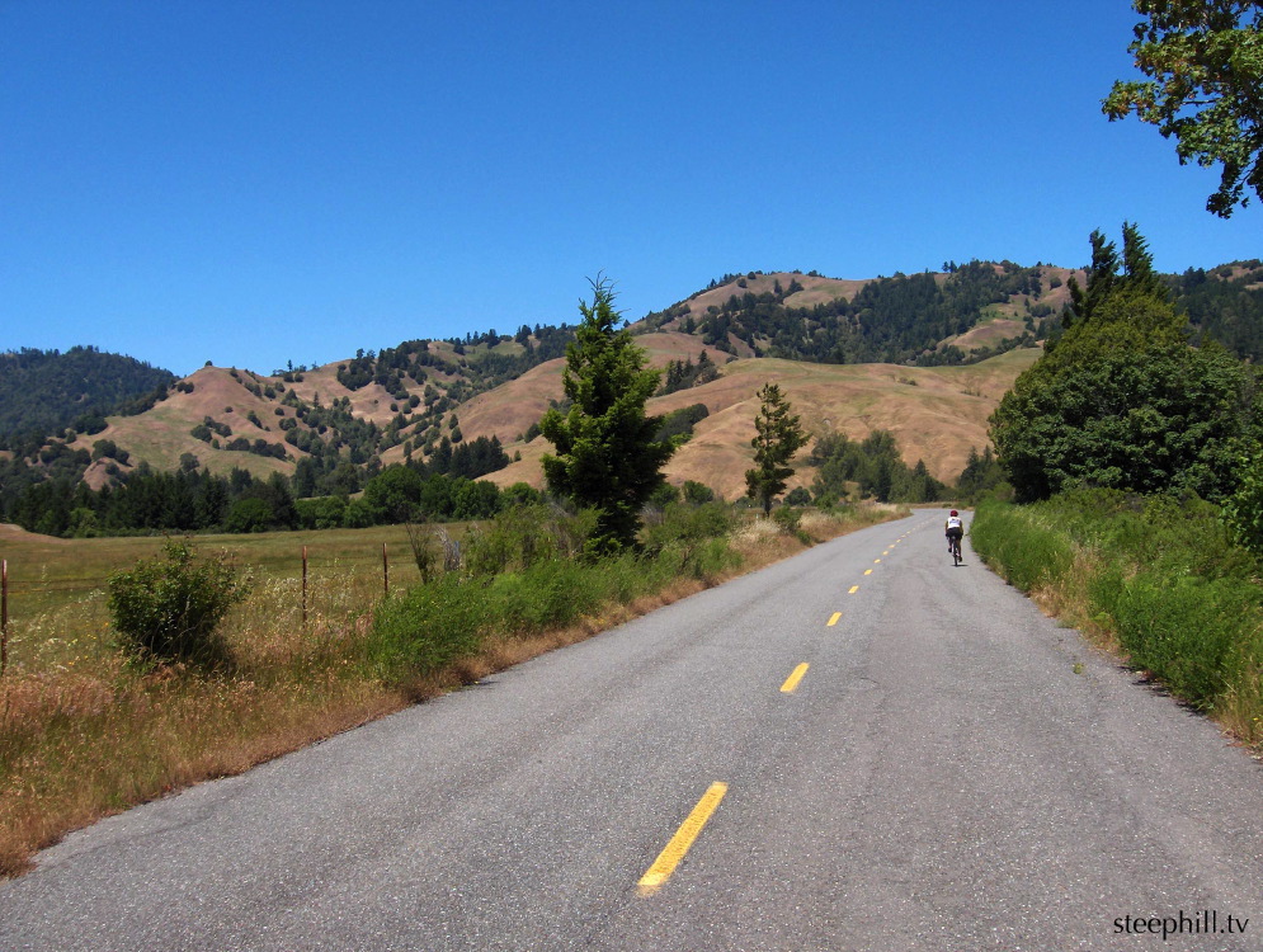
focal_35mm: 39
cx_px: 632
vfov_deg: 36.9
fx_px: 1426
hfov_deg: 47.8
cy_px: 476
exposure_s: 1/606
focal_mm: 8
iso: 100
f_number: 4.8
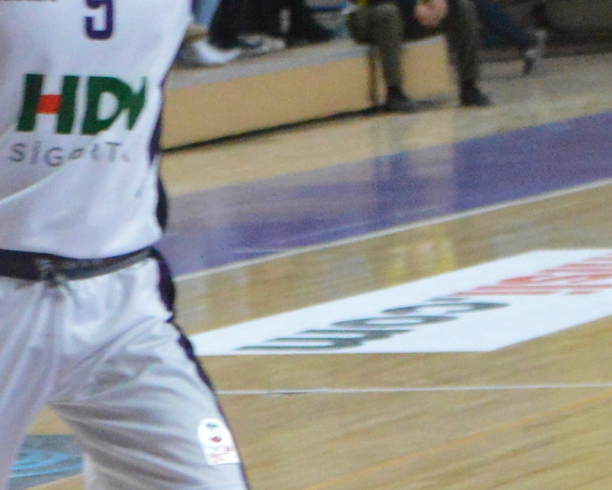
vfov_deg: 4.5
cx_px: -477
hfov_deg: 5.6
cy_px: 431
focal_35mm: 340
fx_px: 6159
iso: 2200
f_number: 5
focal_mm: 36
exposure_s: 1/500
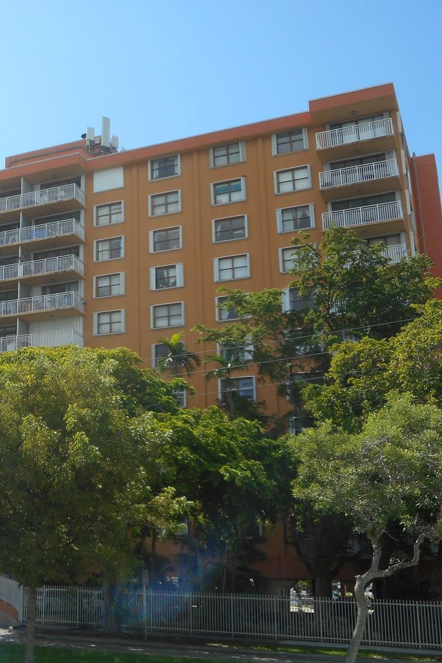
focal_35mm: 48
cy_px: 332
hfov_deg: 26.7
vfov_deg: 41.1
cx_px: 8
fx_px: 884
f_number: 4.2
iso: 80
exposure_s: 1/500
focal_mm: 6
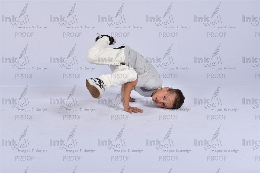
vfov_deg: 30.5
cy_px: 86
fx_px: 318
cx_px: 130
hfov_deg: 44.5
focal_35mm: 44
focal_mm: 44
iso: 250
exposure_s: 1/200
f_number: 8
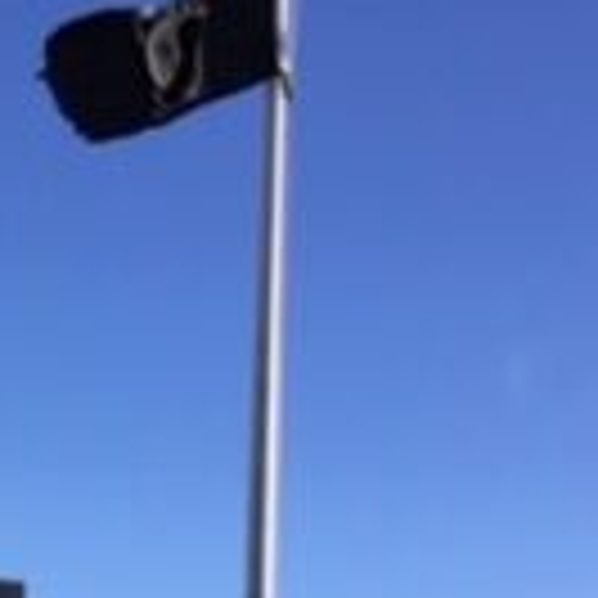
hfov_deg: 13.5
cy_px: 611
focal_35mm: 124
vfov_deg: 13.8
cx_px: -211
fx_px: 2424
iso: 25
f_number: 2.4
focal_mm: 3.3
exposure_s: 1/1481
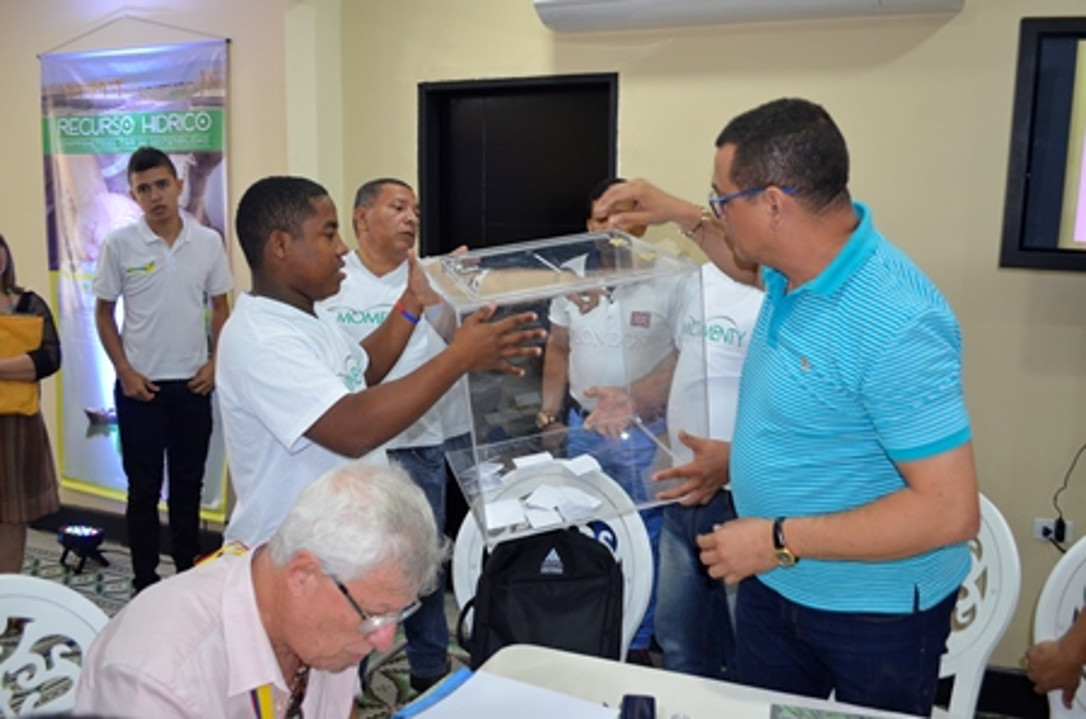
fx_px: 903
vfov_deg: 43.4
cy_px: 360
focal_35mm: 30
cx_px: 543
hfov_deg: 62.0
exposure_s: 1/60
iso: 800
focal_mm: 20
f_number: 3.8
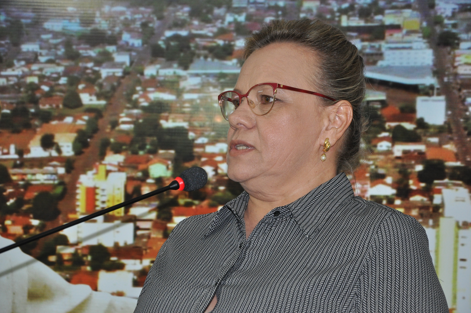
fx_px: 1568
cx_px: 236
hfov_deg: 17.1
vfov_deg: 11.4
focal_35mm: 120
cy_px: 156
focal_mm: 80
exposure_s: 1/60
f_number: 5.3
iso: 800
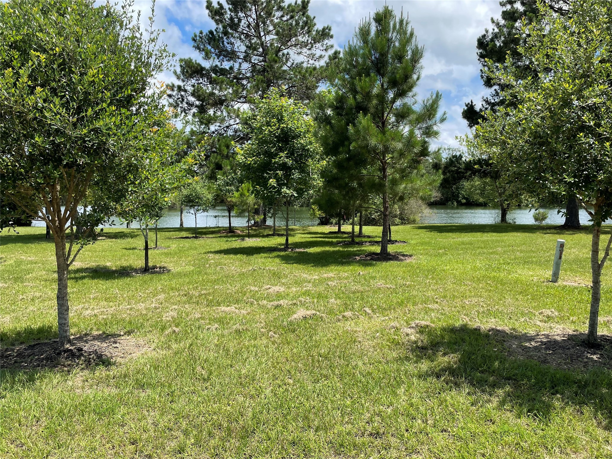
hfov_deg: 67.3
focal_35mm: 26
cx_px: 306
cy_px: 230
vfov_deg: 53.1
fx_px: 460
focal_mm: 4.2
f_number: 1.6
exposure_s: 1/1825
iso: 32
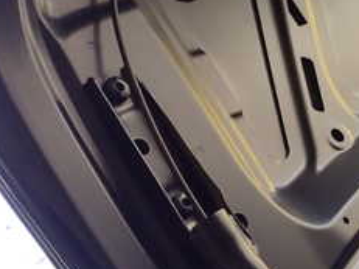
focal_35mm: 78
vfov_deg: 18.1
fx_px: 809
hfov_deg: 23.1
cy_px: 303
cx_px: 423
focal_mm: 5.4
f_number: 3.2
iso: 100
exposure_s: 1/80
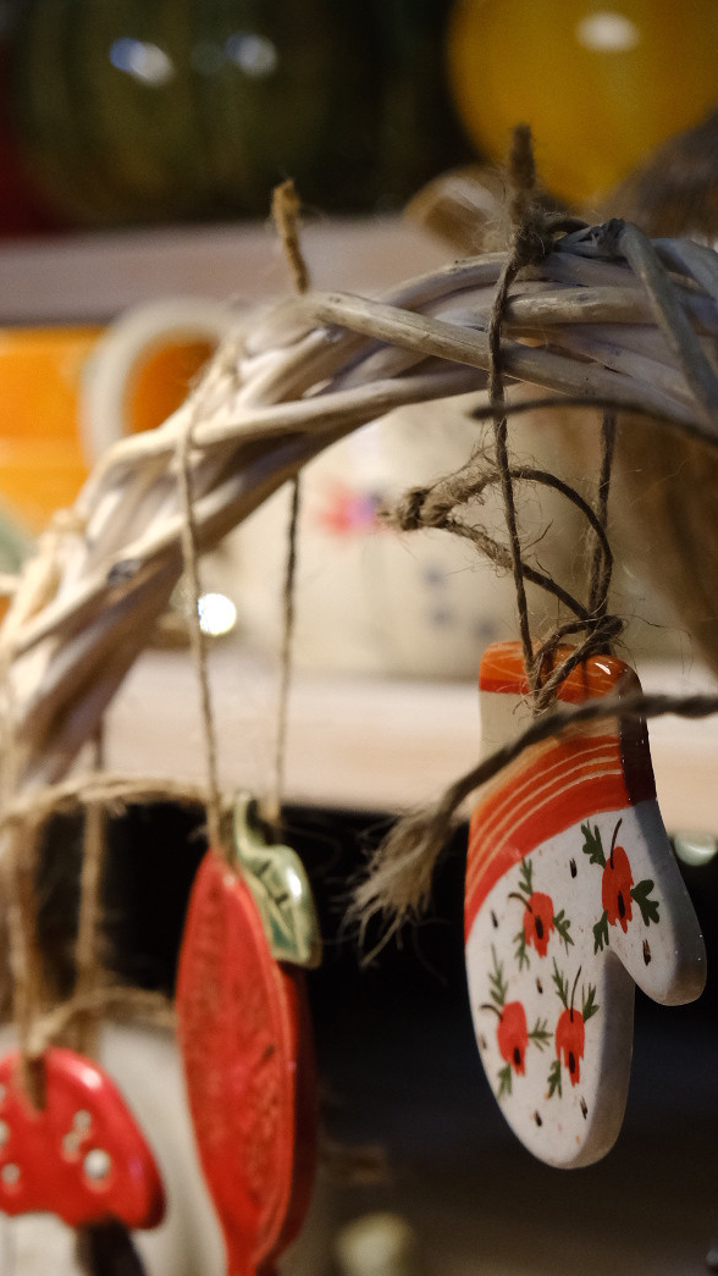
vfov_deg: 20.1
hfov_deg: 11.5
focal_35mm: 105
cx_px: 382
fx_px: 3553
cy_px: 1071
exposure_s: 1/250
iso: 2000
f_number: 4
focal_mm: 39.3
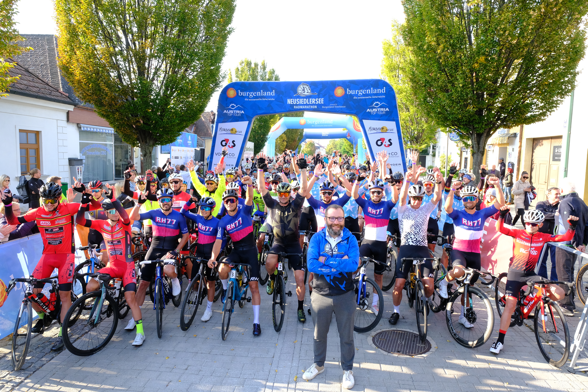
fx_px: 392
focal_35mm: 24
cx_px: 294
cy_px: 196
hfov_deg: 73.7
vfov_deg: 53.1
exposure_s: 1/220
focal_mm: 16
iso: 1250
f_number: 8
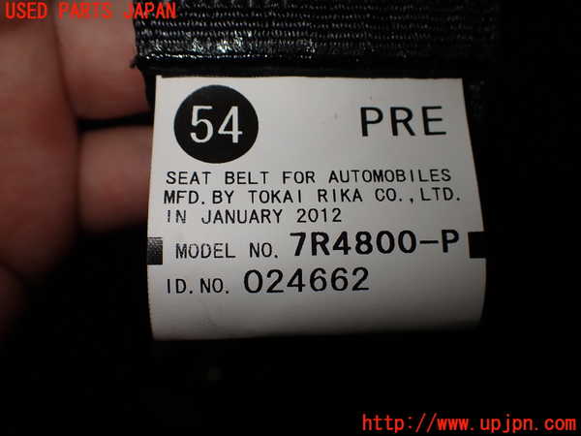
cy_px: 218
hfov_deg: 60.0
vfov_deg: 46.8
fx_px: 504
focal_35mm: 30
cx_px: 290
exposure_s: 1/160
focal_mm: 5.4
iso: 100
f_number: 3.2
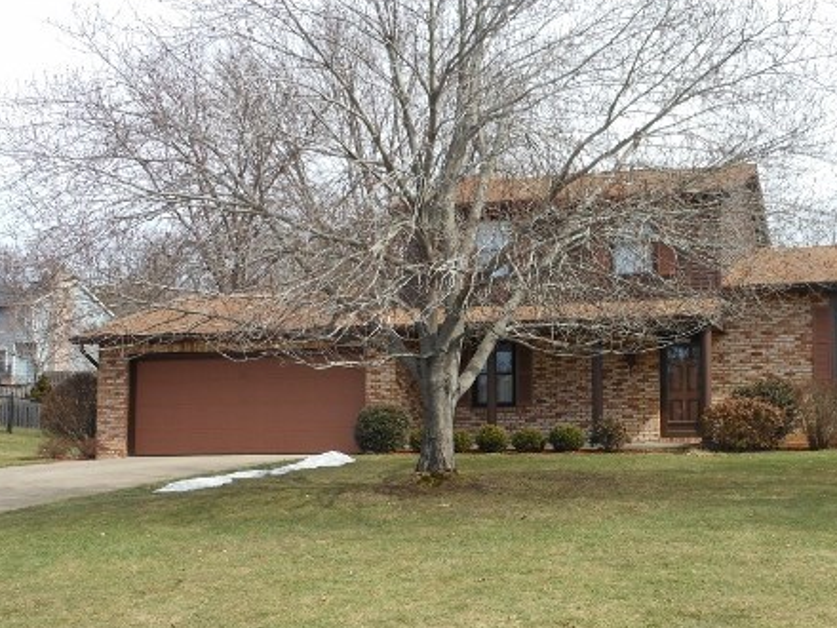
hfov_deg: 38.9
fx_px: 1161
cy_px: 367
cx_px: 603
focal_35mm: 48
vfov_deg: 30.2
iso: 80
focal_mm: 5.9
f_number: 4
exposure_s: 1/320
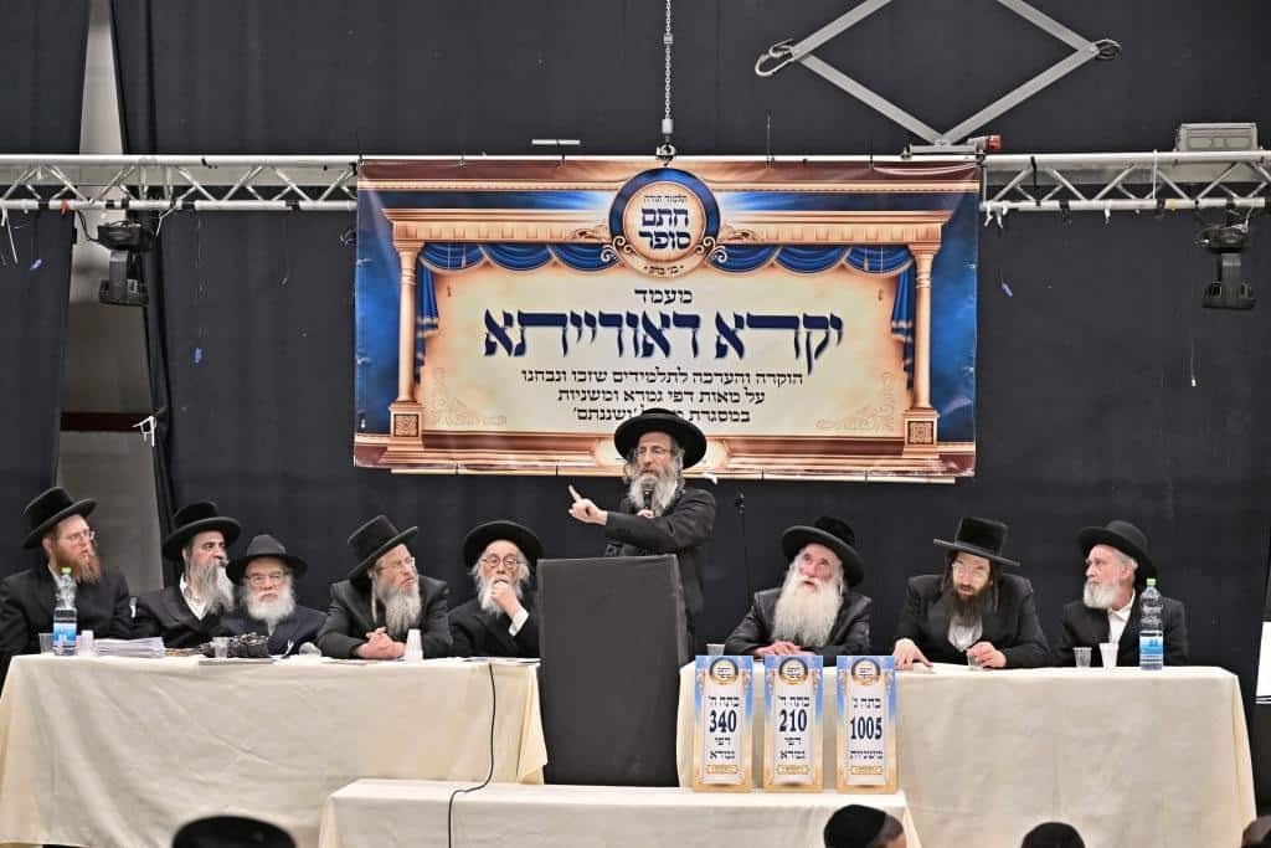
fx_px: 2472
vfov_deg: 19.5
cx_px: 636
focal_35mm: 70
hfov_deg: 28.8
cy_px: 424
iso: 800
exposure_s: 1/160
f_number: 4
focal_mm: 70
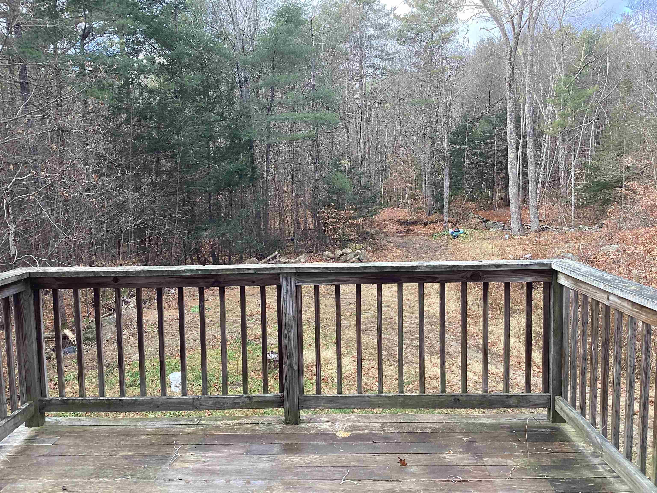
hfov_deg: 58.4
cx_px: 328
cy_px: 246
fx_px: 588
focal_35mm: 31
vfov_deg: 45.4
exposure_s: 1/120
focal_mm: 3.3
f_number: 2.4
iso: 32
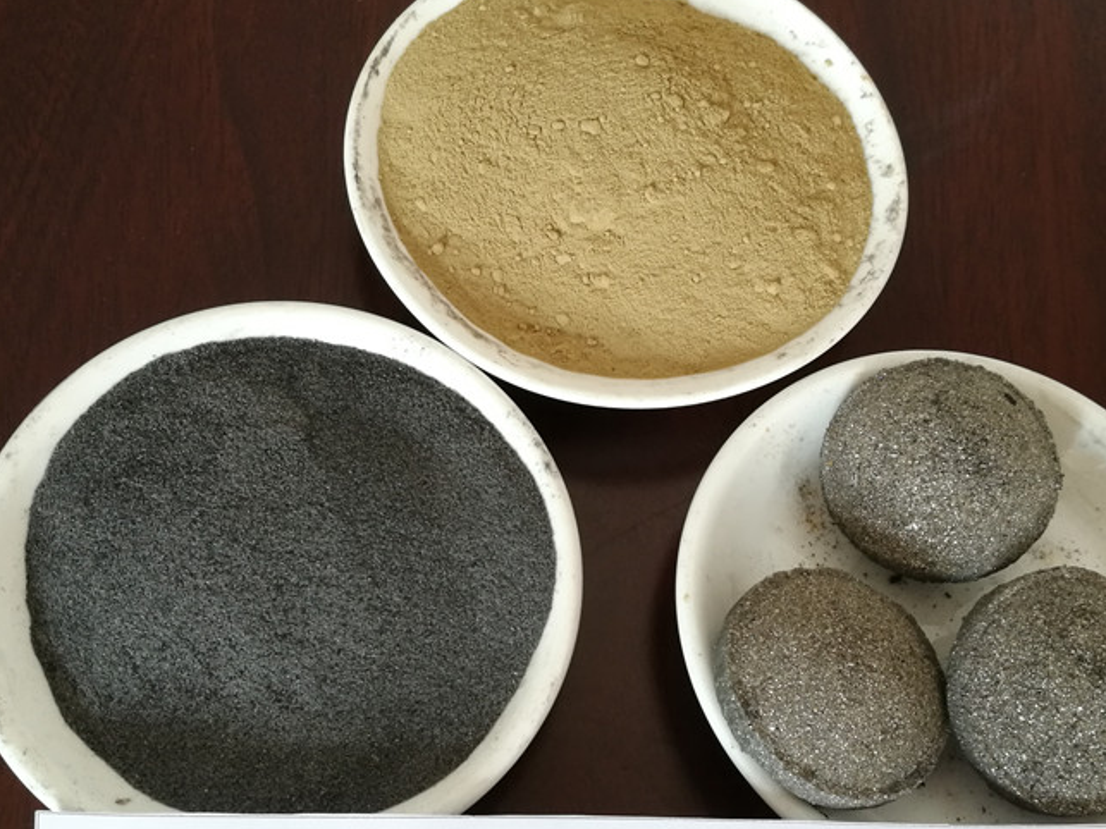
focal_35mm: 42
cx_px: 578
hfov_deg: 44.8
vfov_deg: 34.0
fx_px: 1342
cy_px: 554
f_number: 2.2
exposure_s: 1/33.3
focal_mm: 4.5
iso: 160
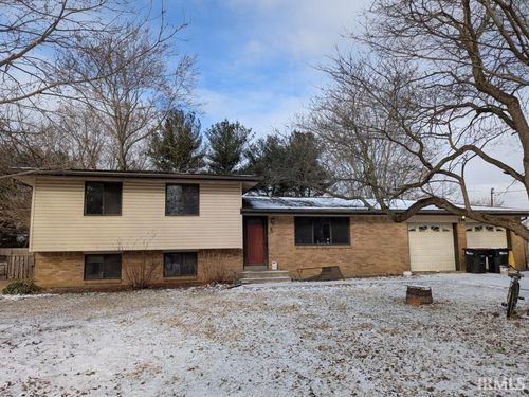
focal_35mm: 24
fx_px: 367
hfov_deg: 71.6
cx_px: 264
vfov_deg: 56.8
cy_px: 198
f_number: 1.7
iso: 30
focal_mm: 4.53
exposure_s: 1/1151
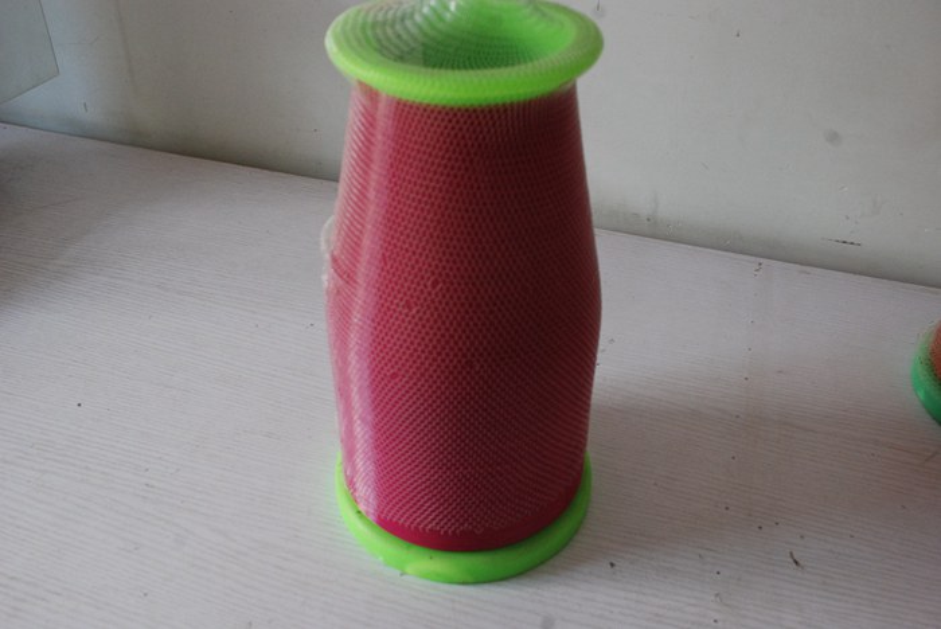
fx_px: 942
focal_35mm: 36
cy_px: 314
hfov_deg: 53.1
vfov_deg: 36.9
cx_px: 470
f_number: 7.1
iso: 640
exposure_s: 1/60
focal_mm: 24
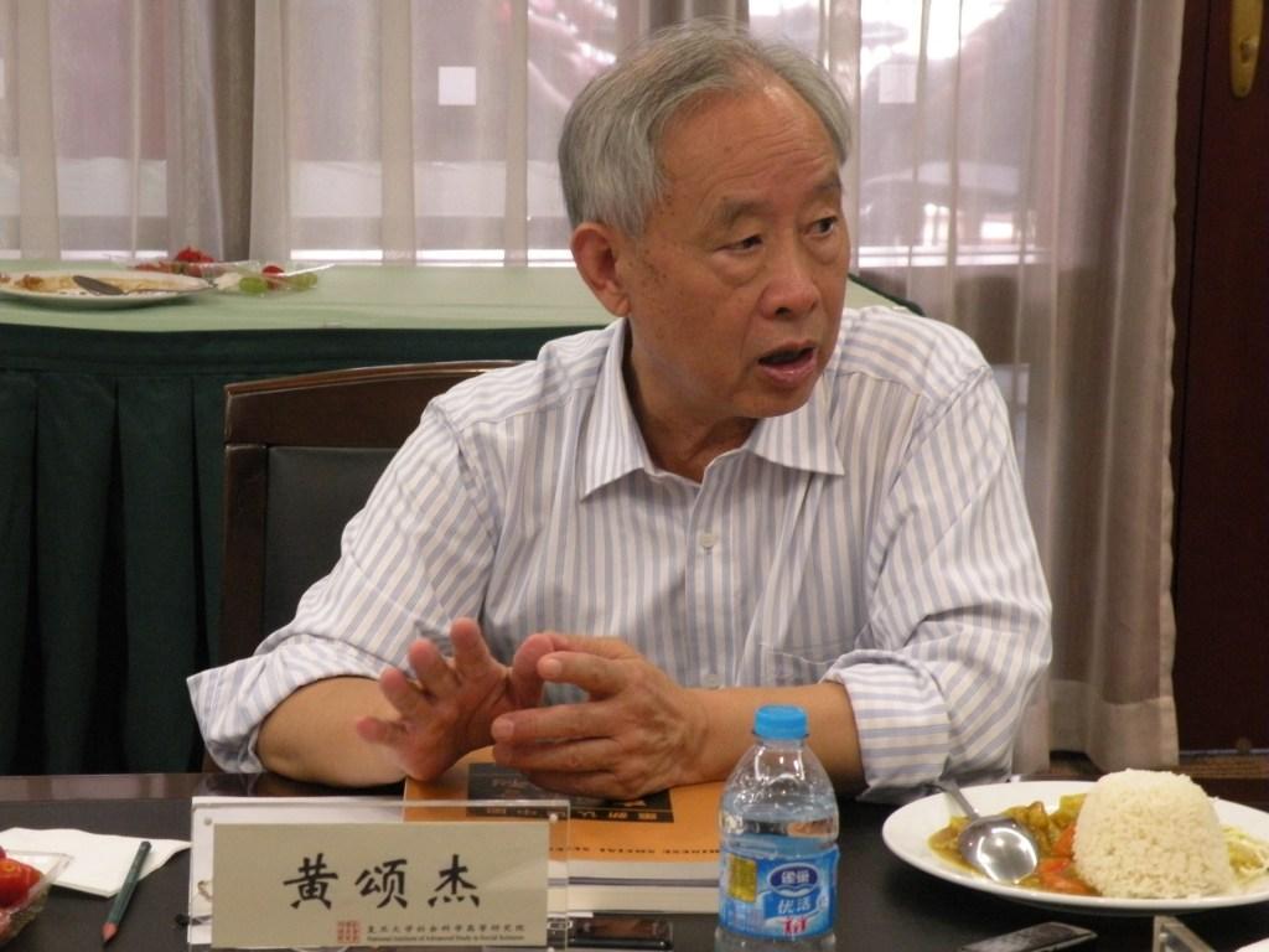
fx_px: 3703
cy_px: 476
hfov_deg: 19.4
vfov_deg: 14.6
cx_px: 634
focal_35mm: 101
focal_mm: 17.9
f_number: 4
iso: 400
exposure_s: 1/23.5
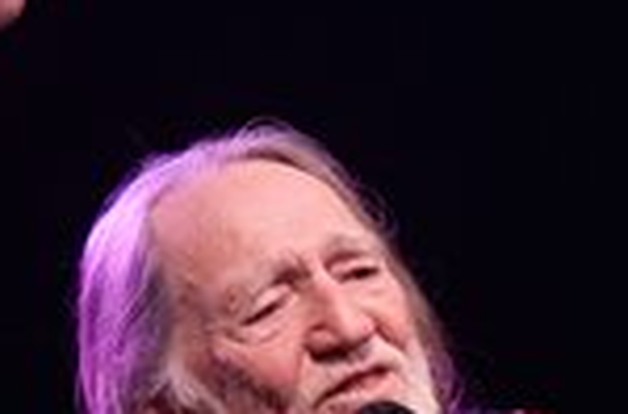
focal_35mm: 901
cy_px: 615
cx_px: 528
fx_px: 15675
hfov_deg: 2.3
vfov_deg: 1.5
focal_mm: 125
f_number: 3.2
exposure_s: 1/200
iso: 250
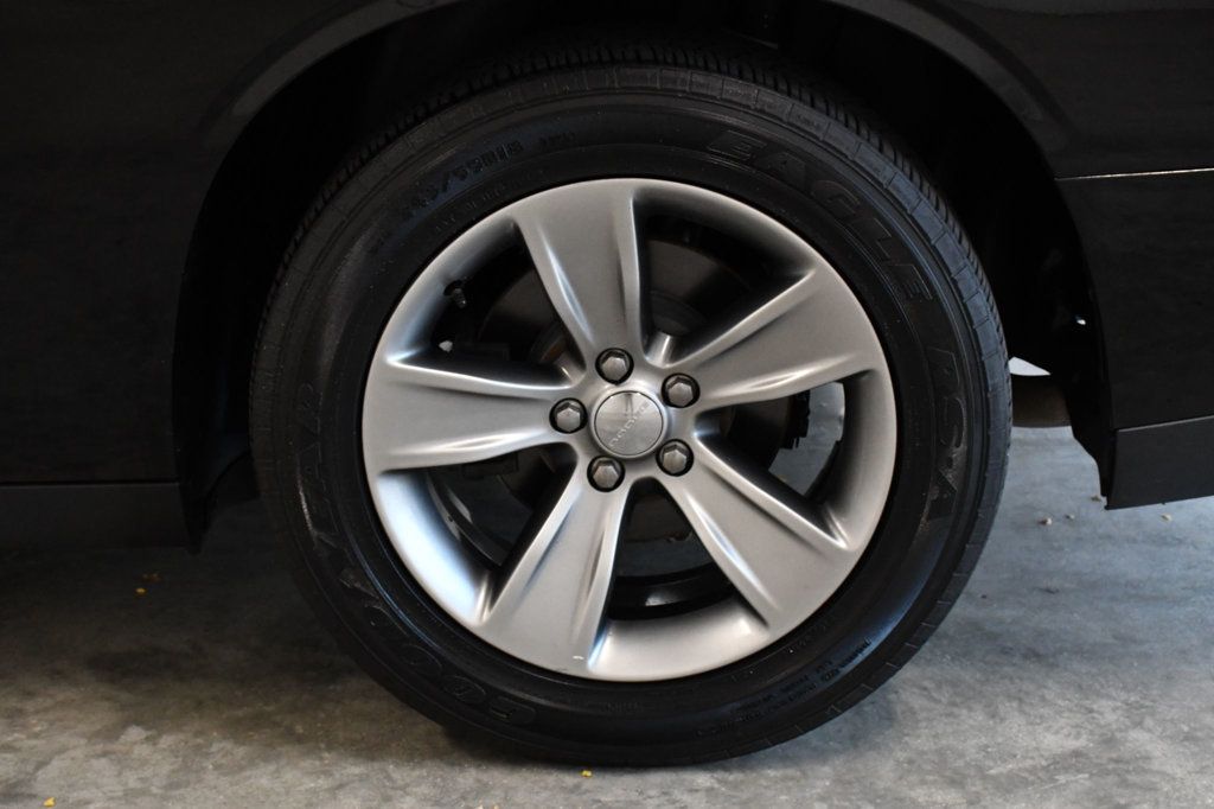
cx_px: 607
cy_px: 404
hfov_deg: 30.1
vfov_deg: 20.3
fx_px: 2259
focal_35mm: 67
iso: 2500
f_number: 9
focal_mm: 45
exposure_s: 1/320
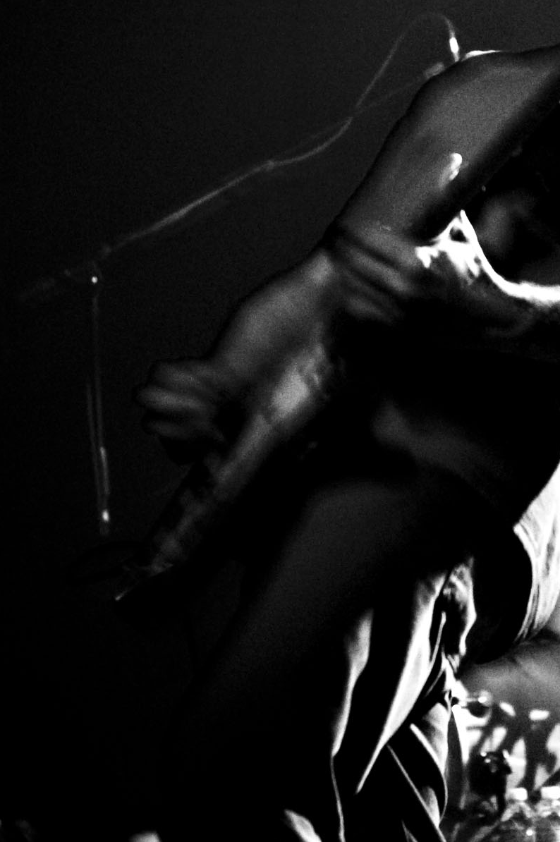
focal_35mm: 189
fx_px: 4417
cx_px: 698
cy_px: 235
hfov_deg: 7.2
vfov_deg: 10.9
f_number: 2.8
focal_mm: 50
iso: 1000
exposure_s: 1/10
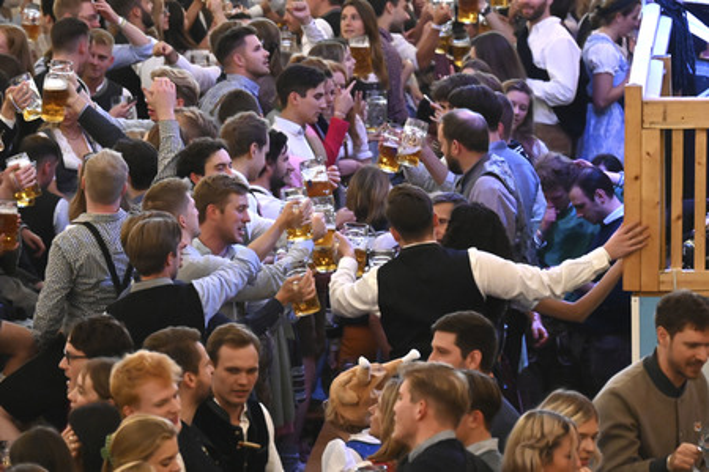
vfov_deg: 4.6
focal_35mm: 300
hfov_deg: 6.9
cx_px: 354
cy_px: 236
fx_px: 5908
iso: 12800
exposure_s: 1/160
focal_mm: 200
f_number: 6.3
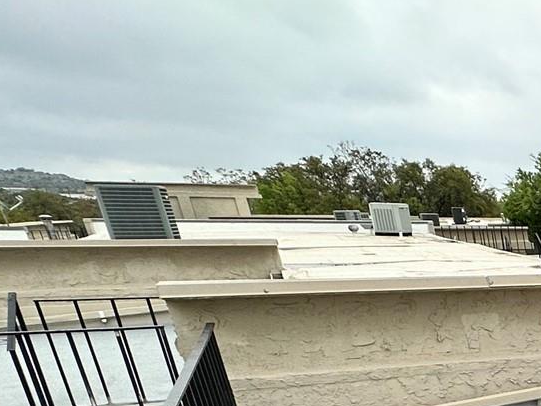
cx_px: 887
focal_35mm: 53
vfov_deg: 23.6
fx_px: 829
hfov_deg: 24.3
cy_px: 556
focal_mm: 2.22
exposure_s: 1/626
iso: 40
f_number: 2.2
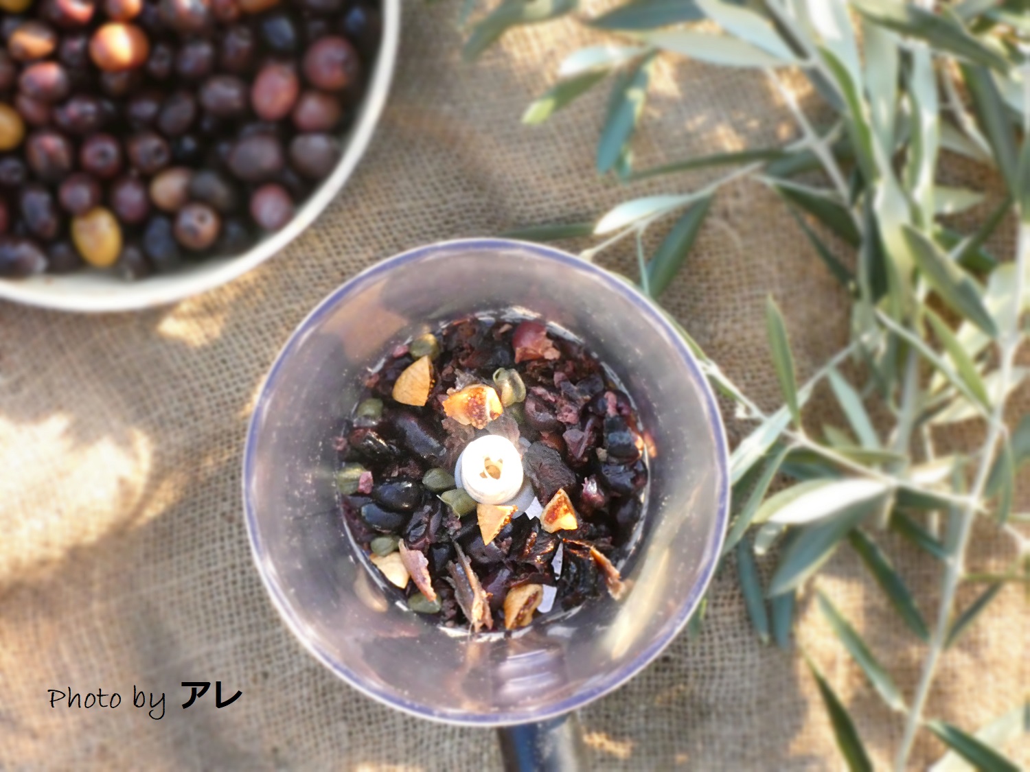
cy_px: 386
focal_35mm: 98
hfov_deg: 20.0
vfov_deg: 15.1
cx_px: 515
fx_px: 2916
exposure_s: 1/80
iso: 1250
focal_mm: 17.5
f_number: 8
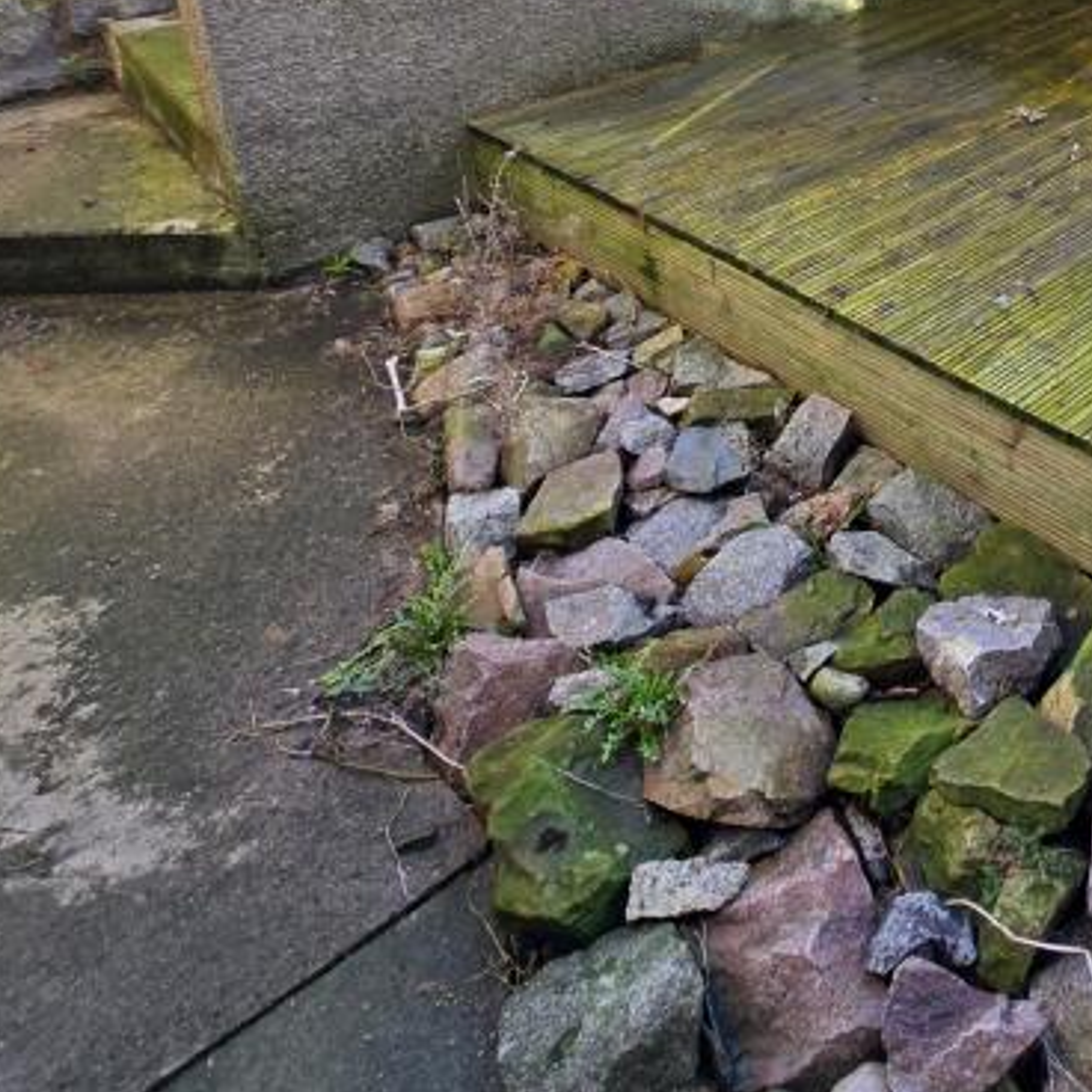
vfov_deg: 42.8
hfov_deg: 41.9
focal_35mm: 32
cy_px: -39
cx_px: 1166
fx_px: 1142
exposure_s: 1/207
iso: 50
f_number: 2.2
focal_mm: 2.2
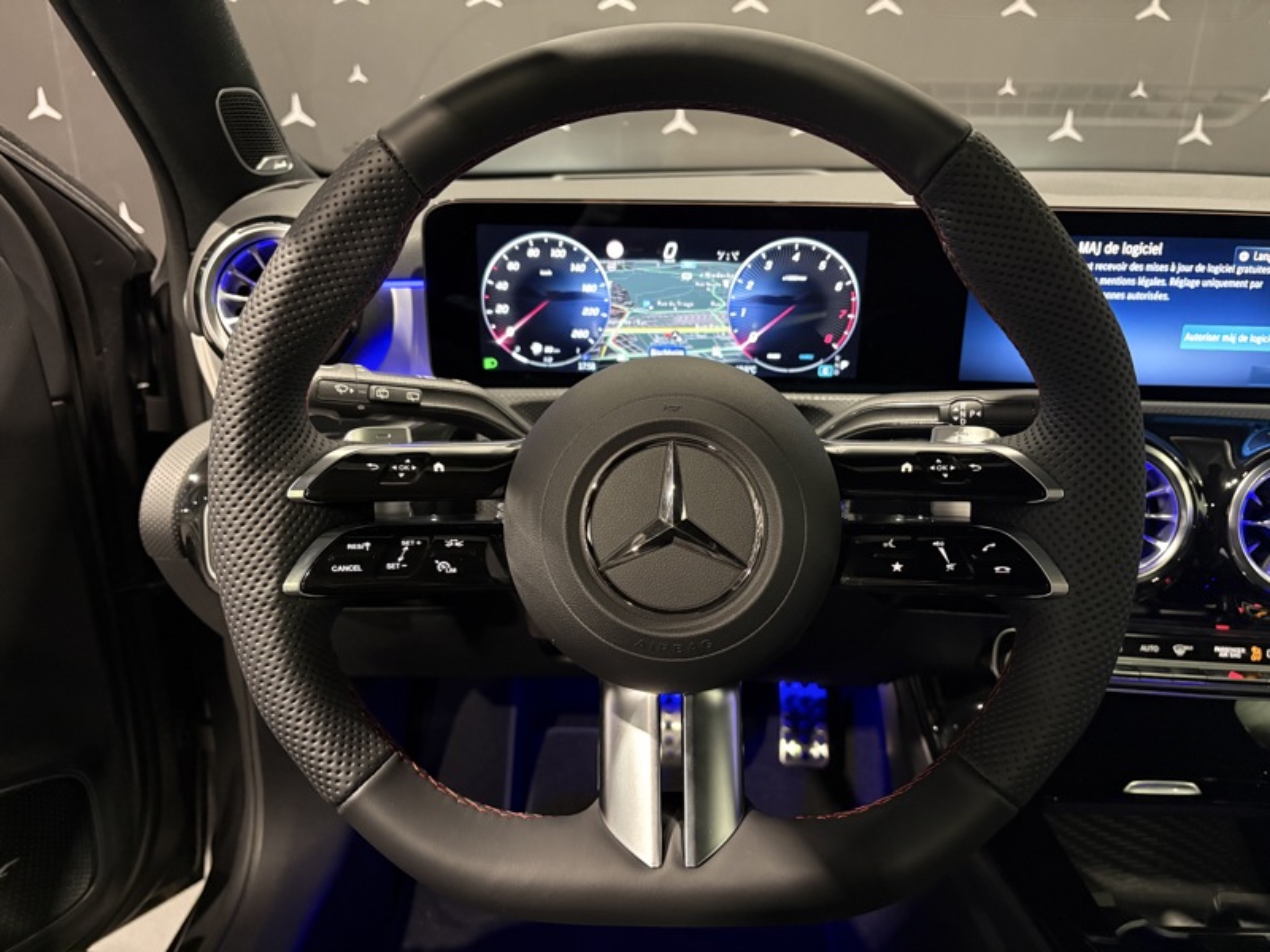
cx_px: 635
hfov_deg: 67.3
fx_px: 954
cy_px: 476
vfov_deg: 53.1
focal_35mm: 26
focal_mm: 5.96
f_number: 1.6
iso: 640
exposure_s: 1/30
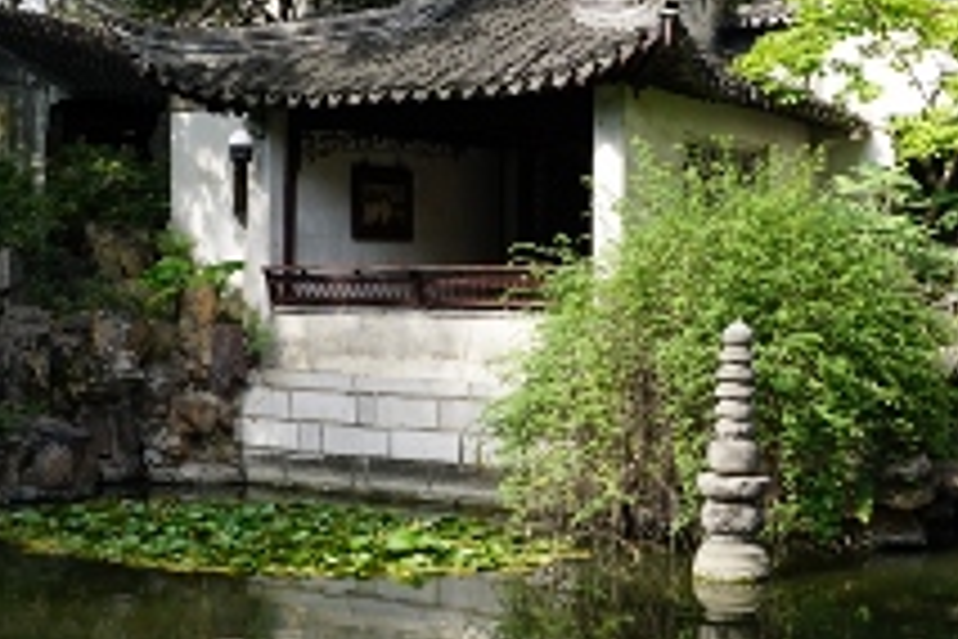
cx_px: 513
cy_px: 295
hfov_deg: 32.4
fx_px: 1650
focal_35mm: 62
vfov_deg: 21.9
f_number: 6.3
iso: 100
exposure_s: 1/100
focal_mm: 22
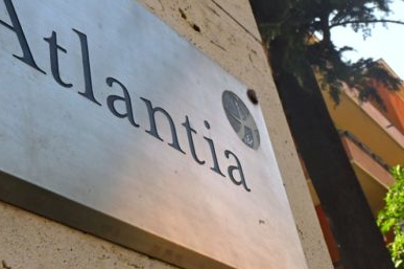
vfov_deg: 25.0
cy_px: 133
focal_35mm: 54
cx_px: 99
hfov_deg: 36.0
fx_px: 605
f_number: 22
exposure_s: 1/400
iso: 4000
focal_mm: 30
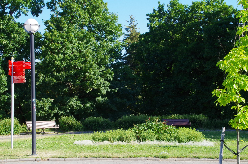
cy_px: 82
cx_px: 124
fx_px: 413
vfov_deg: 22.5
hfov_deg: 33.5
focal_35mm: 60
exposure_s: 1/125
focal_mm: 40
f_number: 11
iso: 500
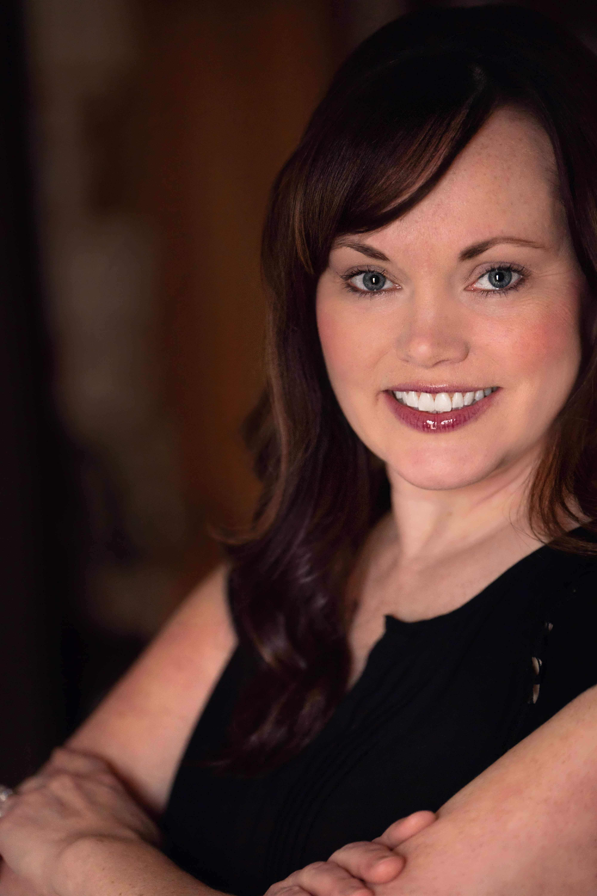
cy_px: 448
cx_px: 298
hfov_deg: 10.2
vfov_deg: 15.2
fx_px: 3358
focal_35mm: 135
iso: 1600
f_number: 2.8
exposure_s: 1/125
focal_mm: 135
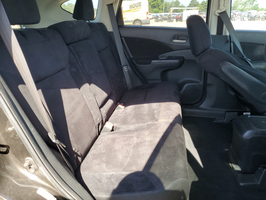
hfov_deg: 67.3
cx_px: 133
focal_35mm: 26
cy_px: 100
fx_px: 200
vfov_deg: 53.1
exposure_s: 1/250
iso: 50
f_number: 1.5
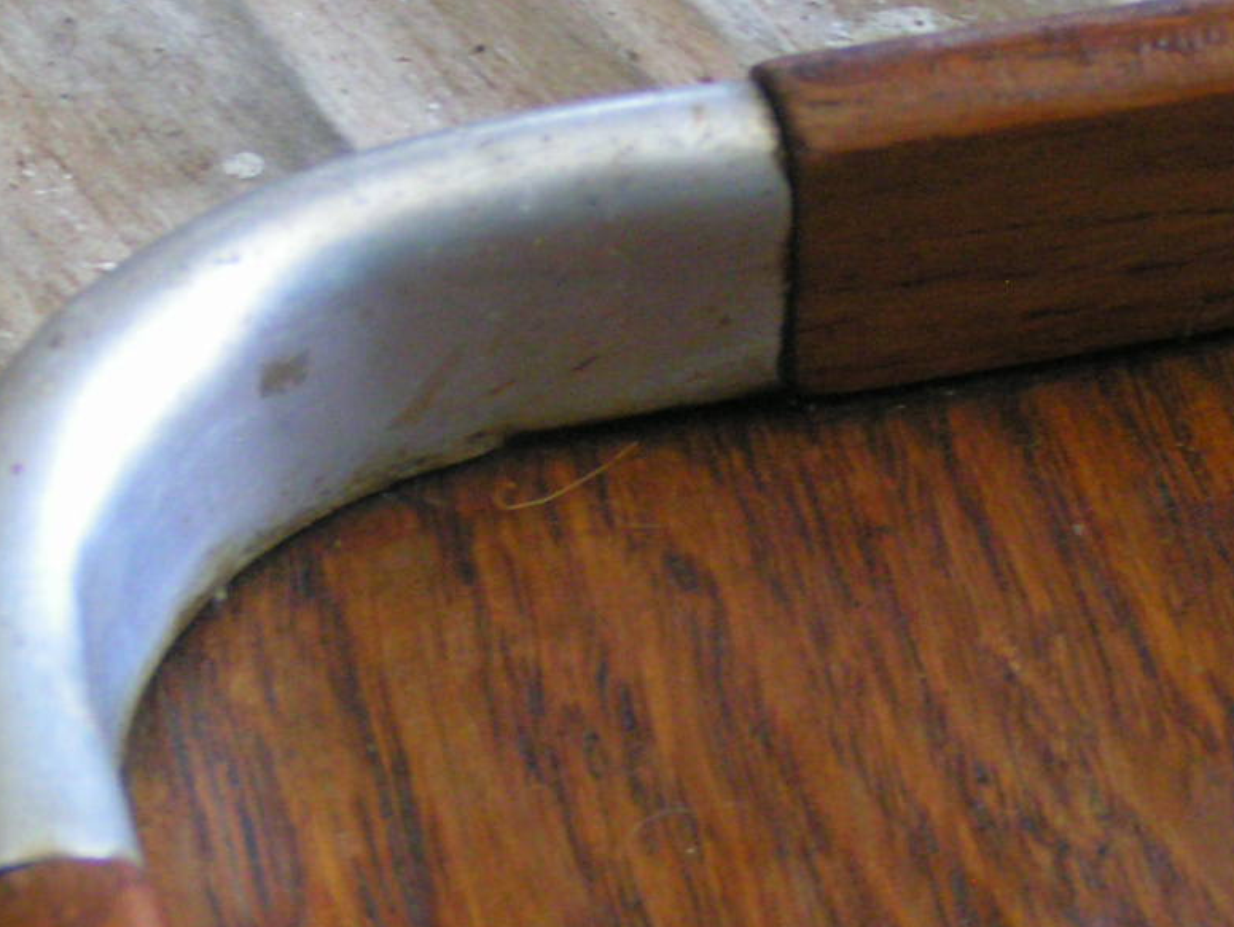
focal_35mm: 130
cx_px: 596
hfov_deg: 15.2
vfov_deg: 11.4
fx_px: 4636
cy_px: 777
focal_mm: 9.7
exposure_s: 1/50
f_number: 3.2
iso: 200
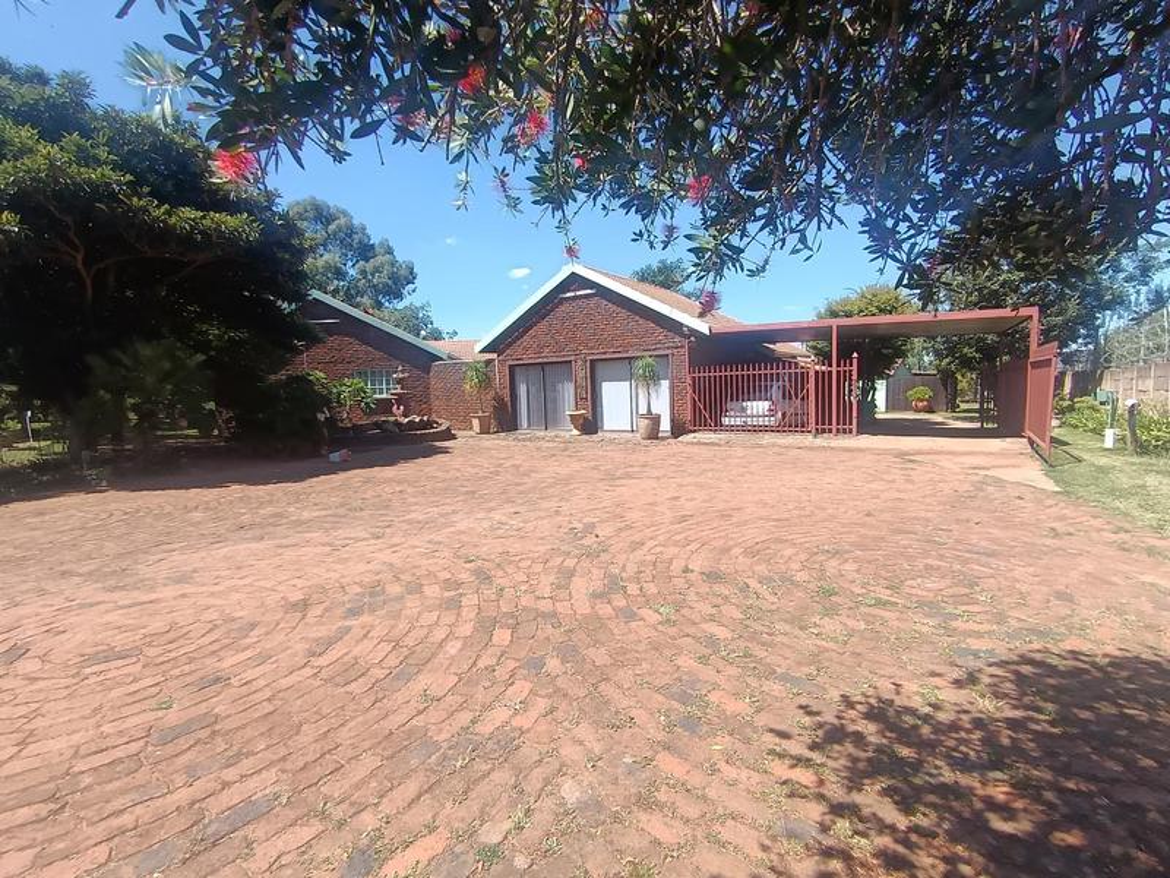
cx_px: 585
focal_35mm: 17
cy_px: 439
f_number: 2.2
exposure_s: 1/539
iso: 101
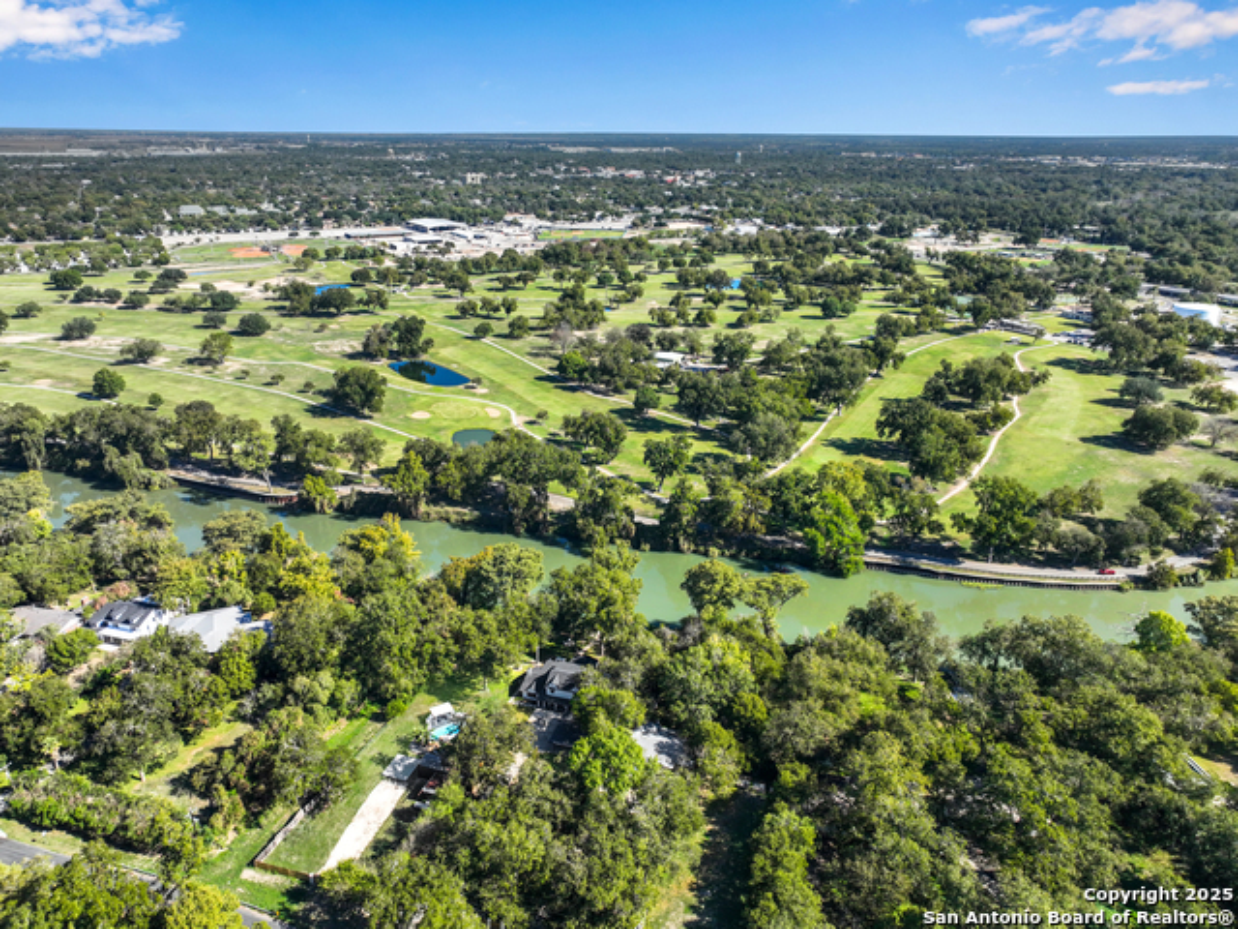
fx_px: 858
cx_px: 619
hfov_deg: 71.6
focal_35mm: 24
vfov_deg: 56.8
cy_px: 464
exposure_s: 1/1600
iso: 130
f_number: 2.8
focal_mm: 12.29
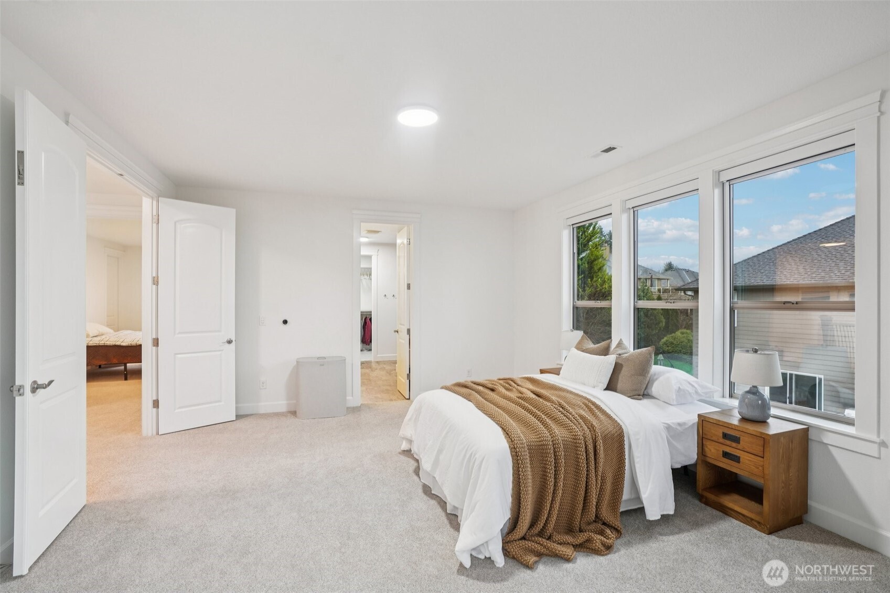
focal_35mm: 16
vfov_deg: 73.7
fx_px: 395
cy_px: 296
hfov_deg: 96.7
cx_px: 445
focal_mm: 16
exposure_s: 1/15
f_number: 8
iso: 400
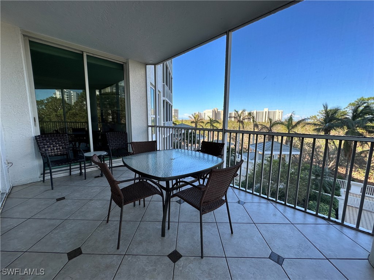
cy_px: 140
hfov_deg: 102.1
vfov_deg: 85.7
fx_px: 151
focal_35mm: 14
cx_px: 187
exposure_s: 1/375
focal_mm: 2.22
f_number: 2.2
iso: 40
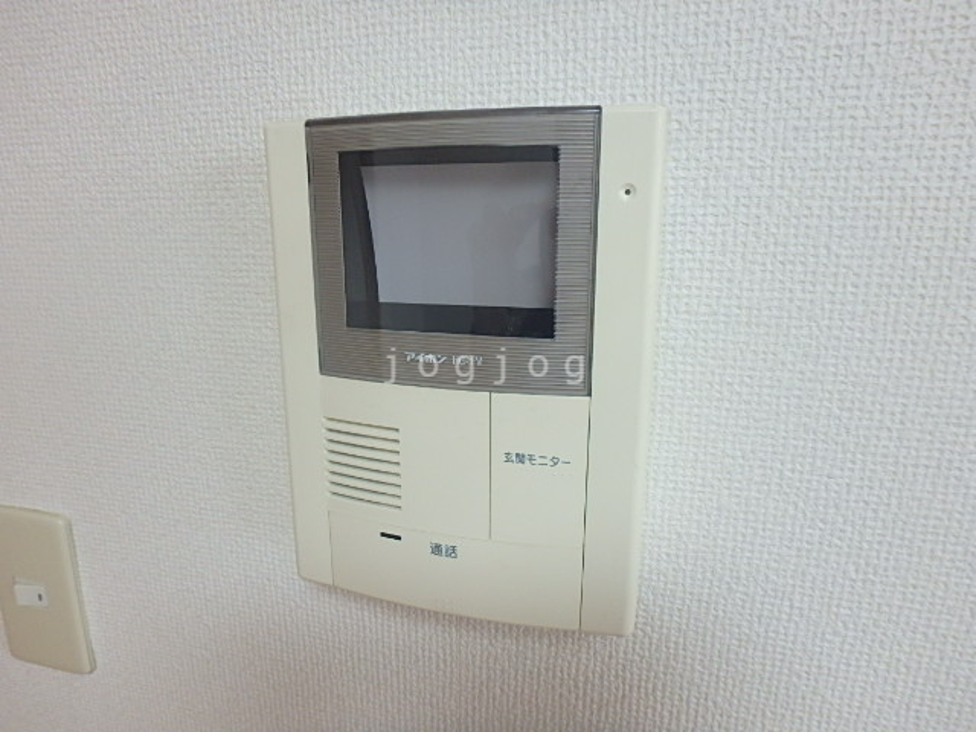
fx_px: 592
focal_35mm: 21
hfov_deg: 79.0
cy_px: 366
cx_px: 488
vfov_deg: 63.4
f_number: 3.5
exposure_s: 1/30
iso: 320
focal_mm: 3.7
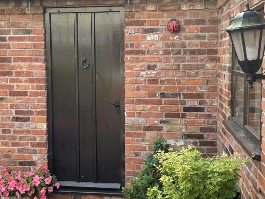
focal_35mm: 49
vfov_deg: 29.7
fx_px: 375
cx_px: 106
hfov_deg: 38.7
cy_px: 91
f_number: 1.6
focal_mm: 4.2
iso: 32
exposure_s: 1/316
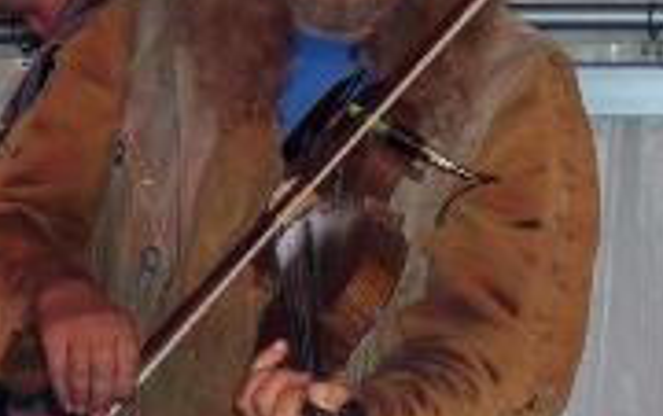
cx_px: 300
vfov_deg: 6.8
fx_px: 3455
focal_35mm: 191
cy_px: 637
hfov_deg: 11.0
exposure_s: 1/90
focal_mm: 13.3
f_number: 3.4
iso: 100
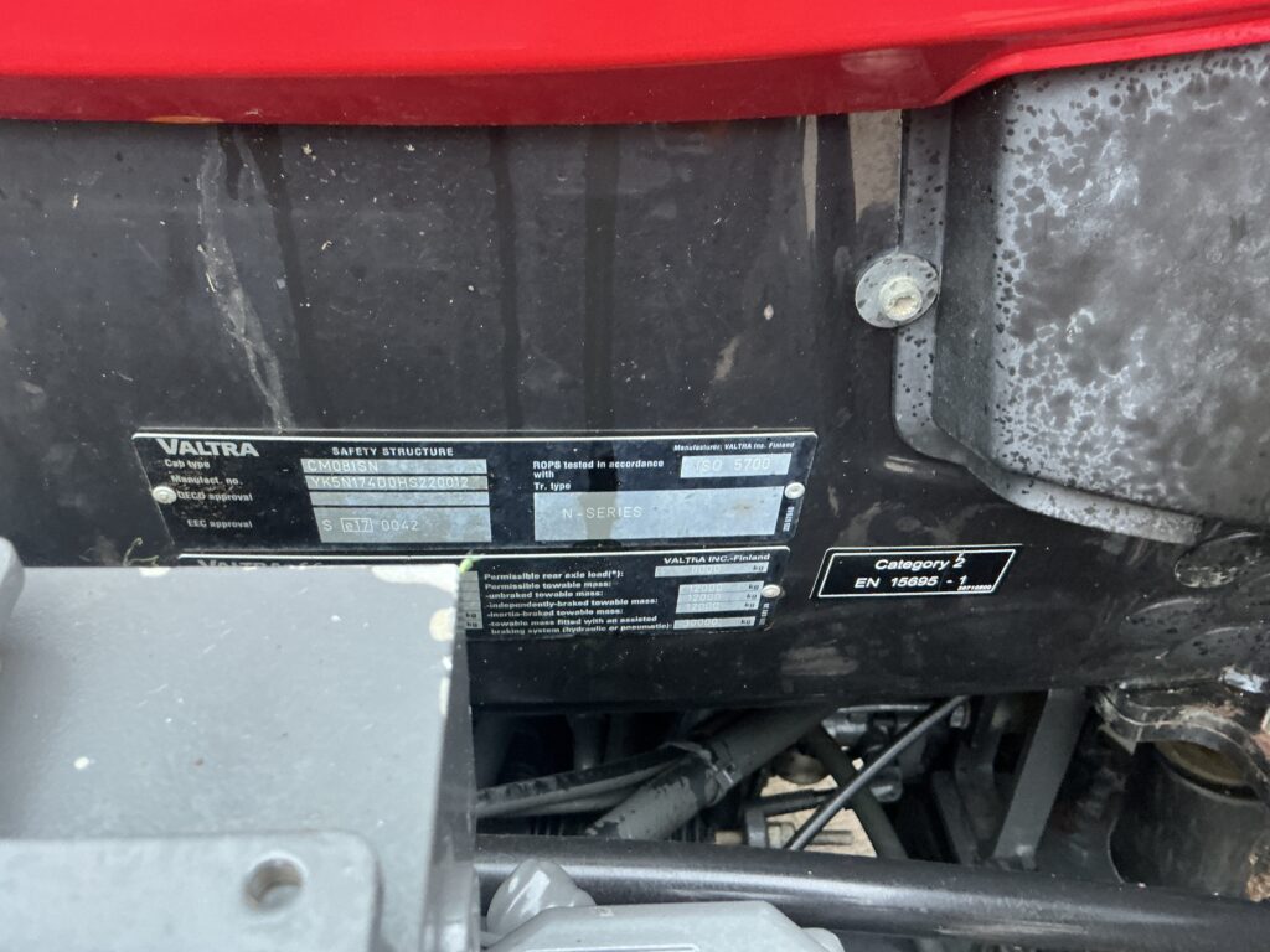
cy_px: 476
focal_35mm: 28
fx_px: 1027
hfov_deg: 63.4
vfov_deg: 49.7
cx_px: 635
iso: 320
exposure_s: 1/47
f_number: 1.8
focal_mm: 3
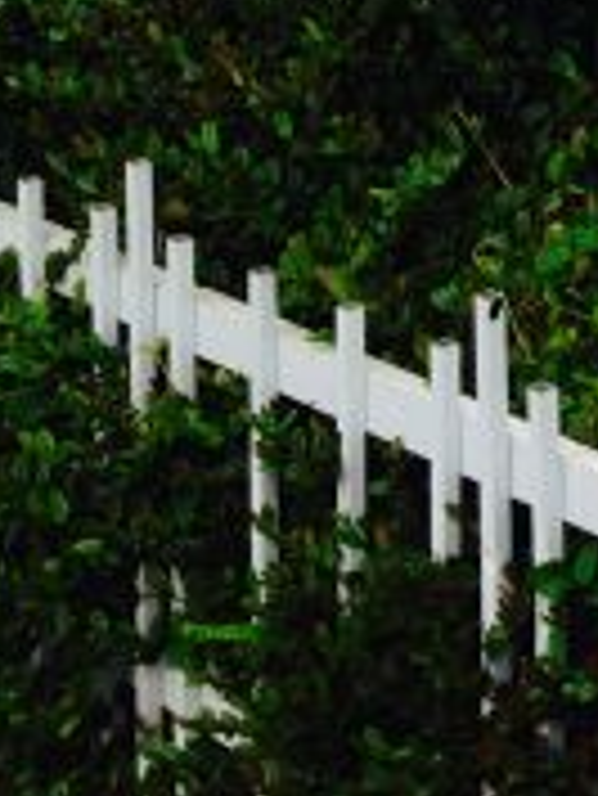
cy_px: -607
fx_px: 3428
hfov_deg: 9.6
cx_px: 962
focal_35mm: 149
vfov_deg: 12.2
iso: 50
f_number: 2.4
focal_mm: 4.12
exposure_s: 1/285
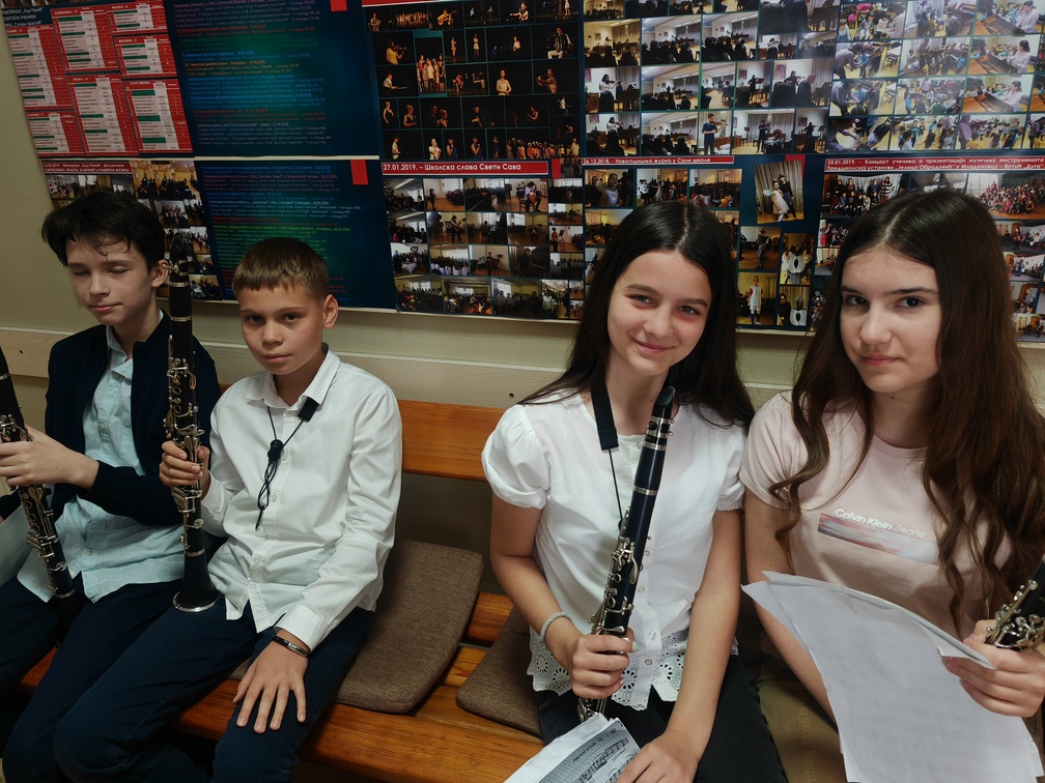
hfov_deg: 65.3
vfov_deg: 51.4
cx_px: 522
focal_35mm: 27
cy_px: 392
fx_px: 815
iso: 320
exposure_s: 1/100
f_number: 1.6
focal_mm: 7.62
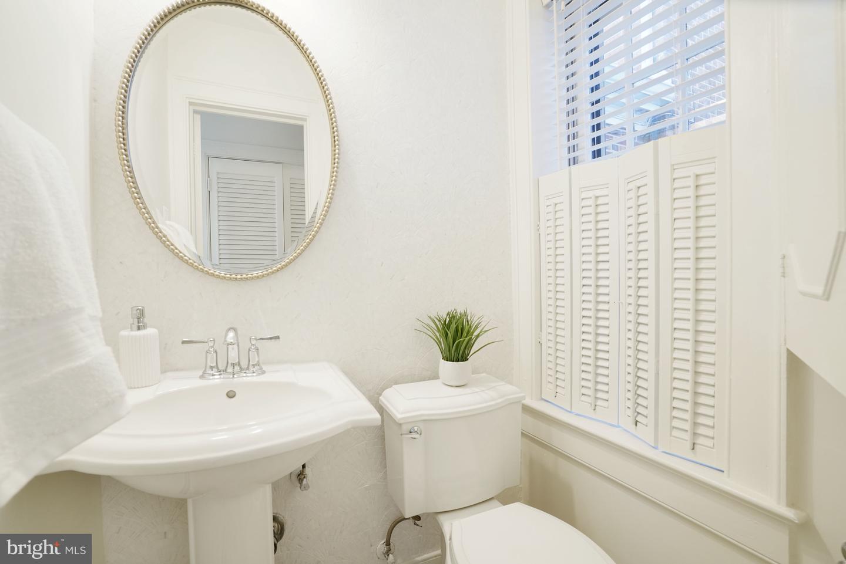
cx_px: 423
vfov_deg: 73.8
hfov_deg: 96.7
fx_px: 376
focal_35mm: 16
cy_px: 282
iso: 1250
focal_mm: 16
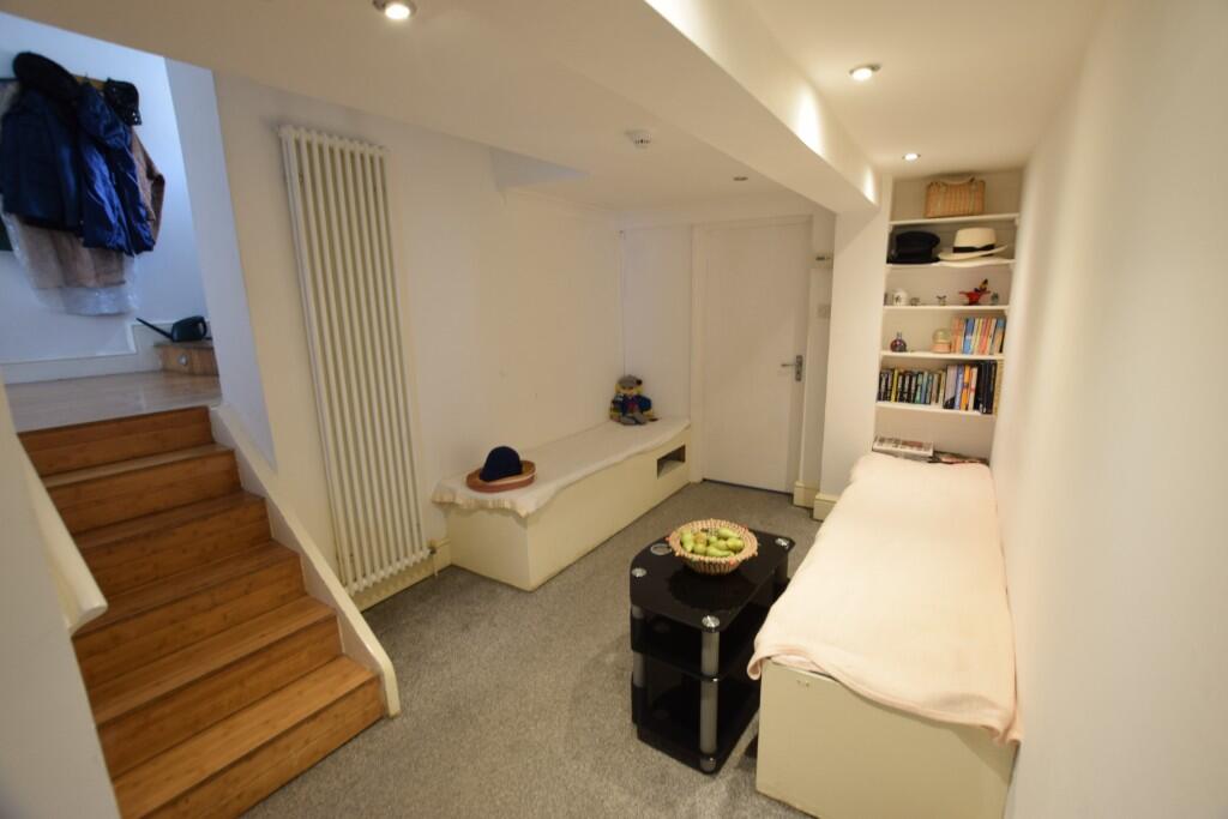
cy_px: 410
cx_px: 614
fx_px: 512
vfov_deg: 77.3
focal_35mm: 15
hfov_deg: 100.4
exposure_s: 1/1.6
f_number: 5.6
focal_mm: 10
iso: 100
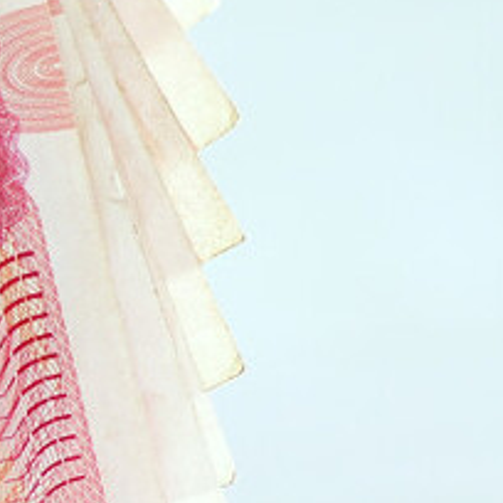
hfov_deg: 2.3
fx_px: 12346
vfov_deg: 2.3
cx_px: -828
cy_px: 317
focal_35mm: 751
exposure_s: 1/250
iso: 160
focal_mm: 100
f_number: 4
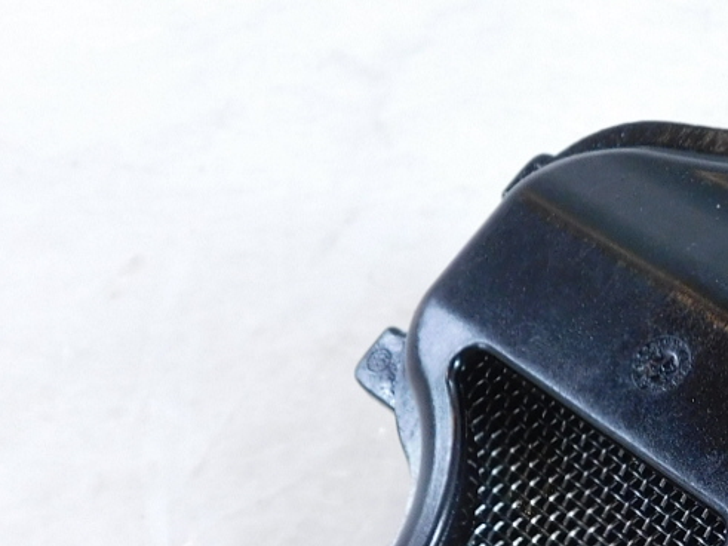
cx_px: 777
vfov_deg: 19.2
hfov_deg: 24.5
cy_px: 522
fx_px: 1577
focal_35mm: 75
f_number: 3
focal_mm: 4
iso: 220
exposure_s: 1/30
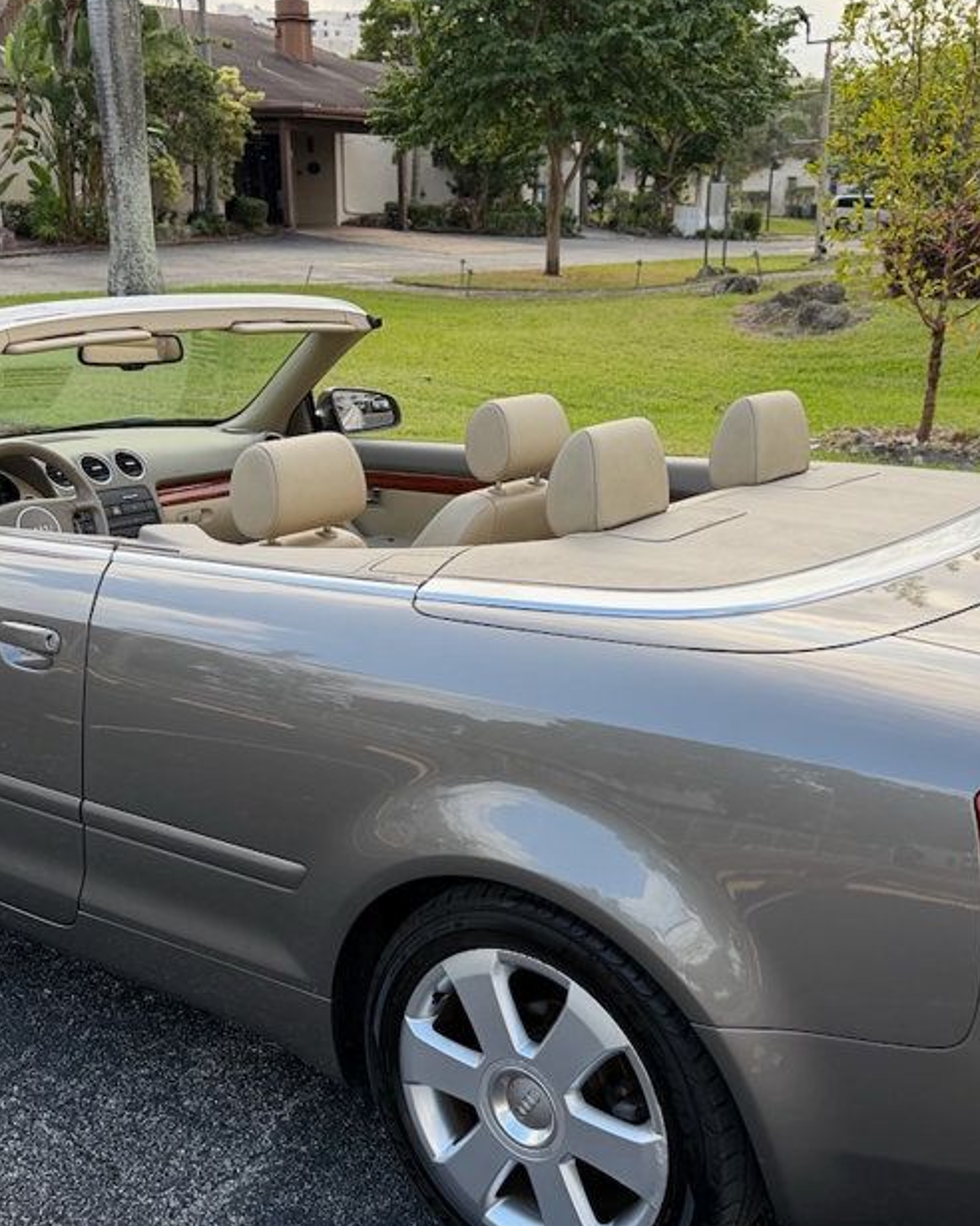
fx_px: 1414
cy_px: 738
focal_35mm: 39
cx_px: 506
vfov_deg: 46.6
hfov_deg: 38.2
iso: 100
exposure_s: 1/1046
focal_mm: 6.76
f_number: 1.78
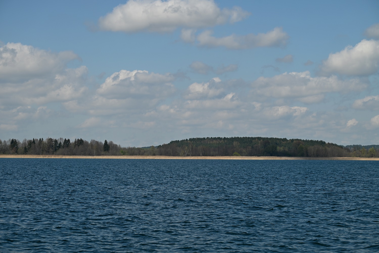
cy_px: 126
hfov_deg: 21.5
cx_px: 190
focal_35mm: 95
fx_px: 1000
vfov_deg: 14.4
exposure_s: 1/800
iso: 100
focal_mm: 95
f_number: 7.1
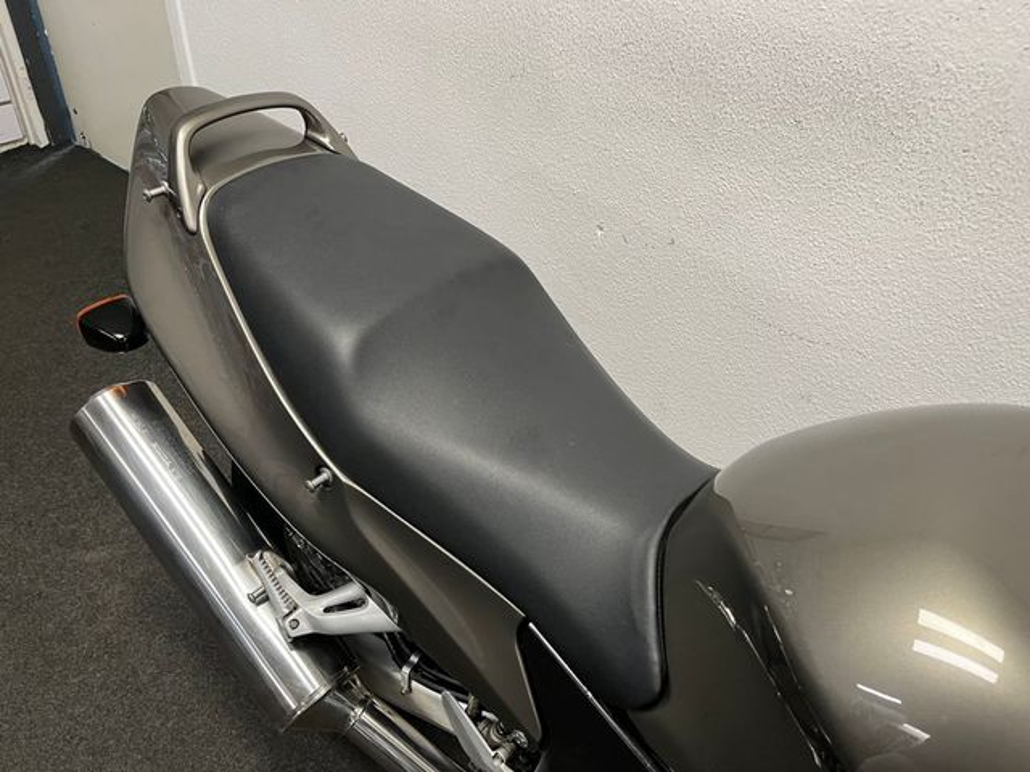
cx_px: 515
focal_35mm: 26
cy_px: 386
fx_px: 774
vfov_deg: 53.1
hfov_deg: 67.3
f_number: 1.6
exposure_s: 1/50
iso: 80
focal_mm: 5.1
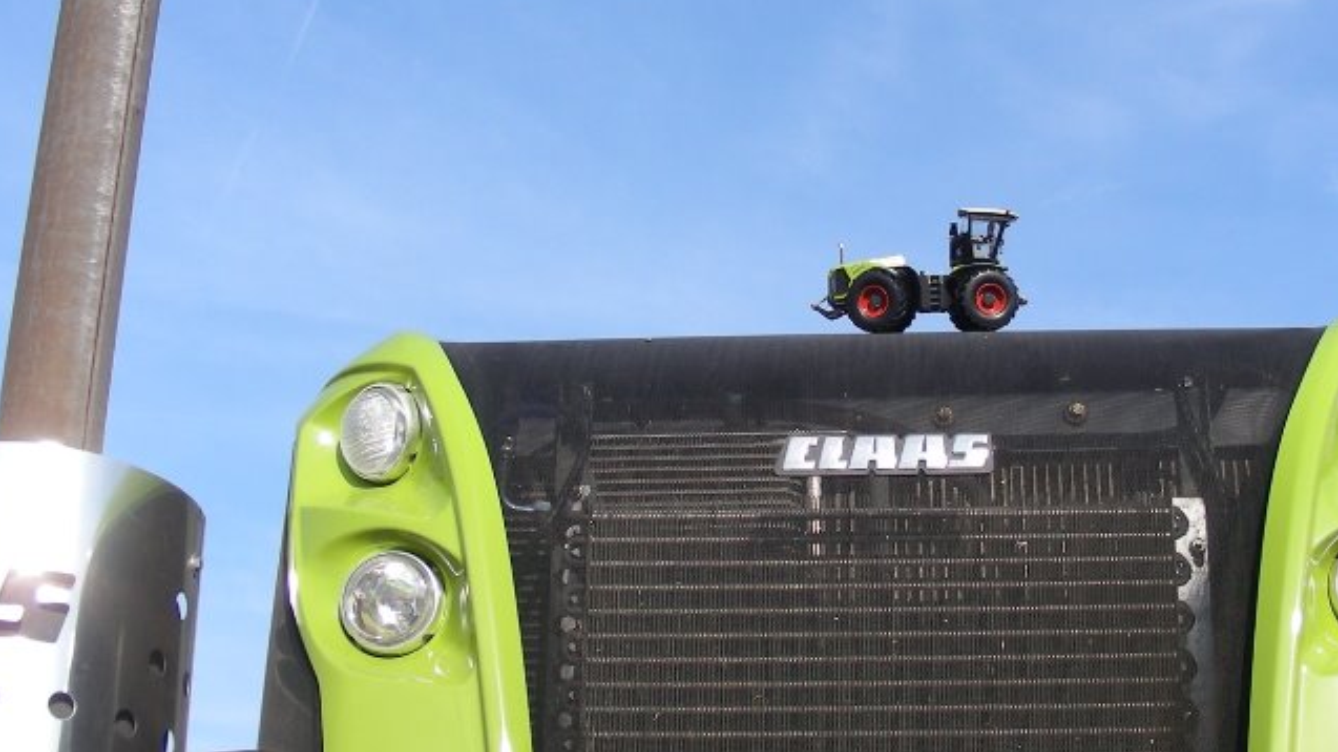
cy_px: 332
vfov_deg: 18.5
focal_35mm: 65
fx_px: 2306
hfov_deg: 32.2
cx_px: 828
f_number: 4
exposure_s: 1/374
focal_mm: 6.3
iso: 50
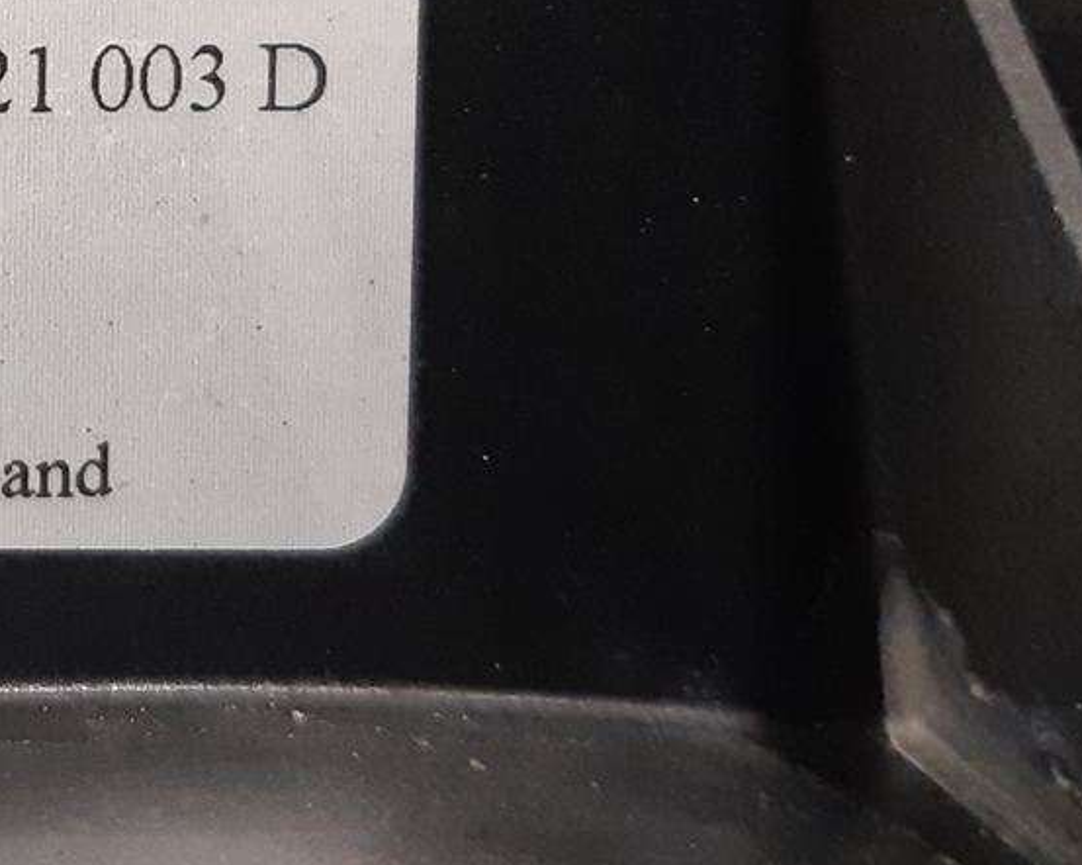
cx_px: -284
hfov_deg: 19.0
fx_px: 3009
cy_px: -43
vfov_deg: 16.0
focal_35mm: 94
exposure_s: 1/50
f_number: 1.7
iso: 250
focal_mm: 3.93
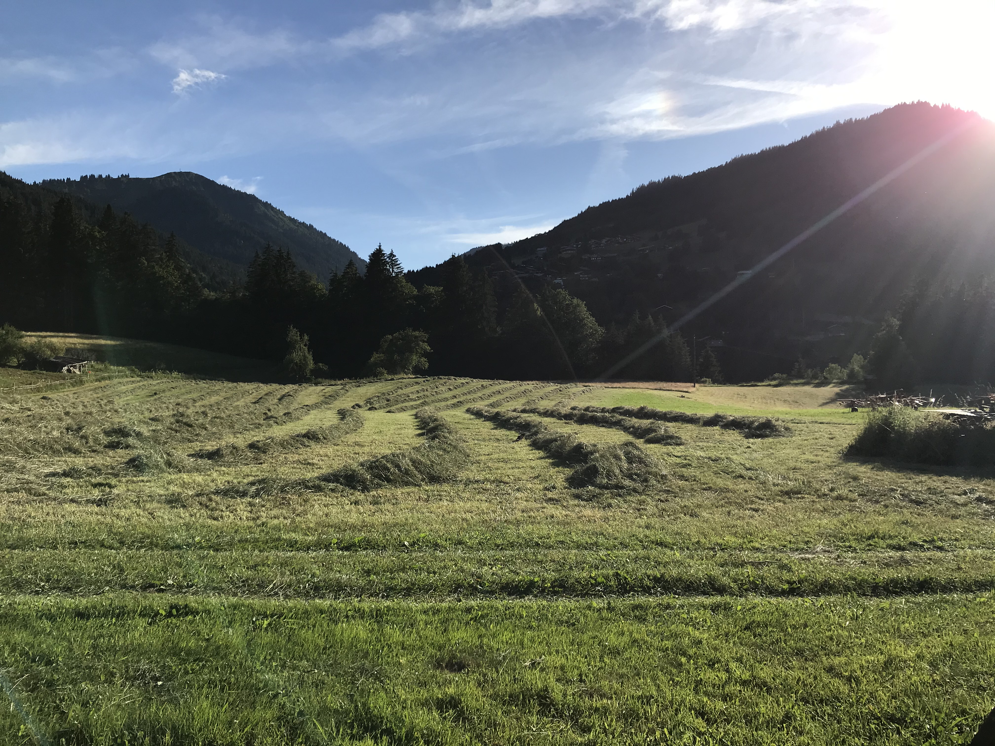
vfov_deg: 49.7
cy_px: 373
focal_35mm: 28
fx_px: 805
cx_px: 498
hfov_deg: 63.4
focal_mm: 3.99
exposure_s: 1/2457
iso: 20
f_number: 1.8
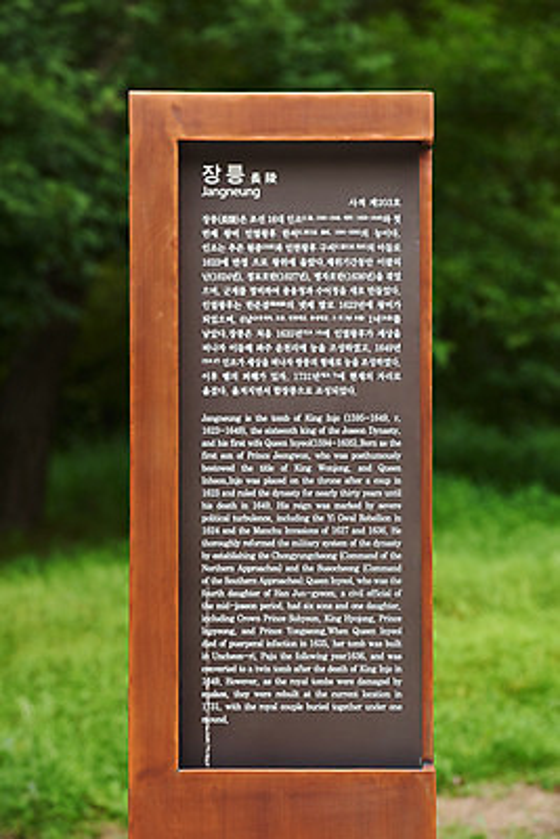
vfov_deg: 20.4
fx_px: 2331
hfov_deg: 13.7
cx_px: 280
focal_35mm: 100
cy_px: 420
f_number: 4.5
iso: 1000
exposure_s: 1/1250
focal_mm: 100
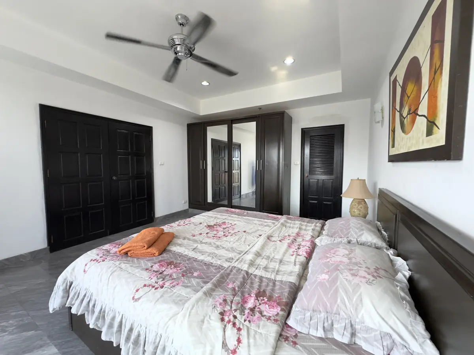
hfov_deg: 102.1
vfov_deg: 85.7
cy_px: 178
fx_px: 192
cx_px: 237
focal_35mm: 14
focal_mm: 2.22
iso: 320
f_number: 2.2
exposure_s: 1/67
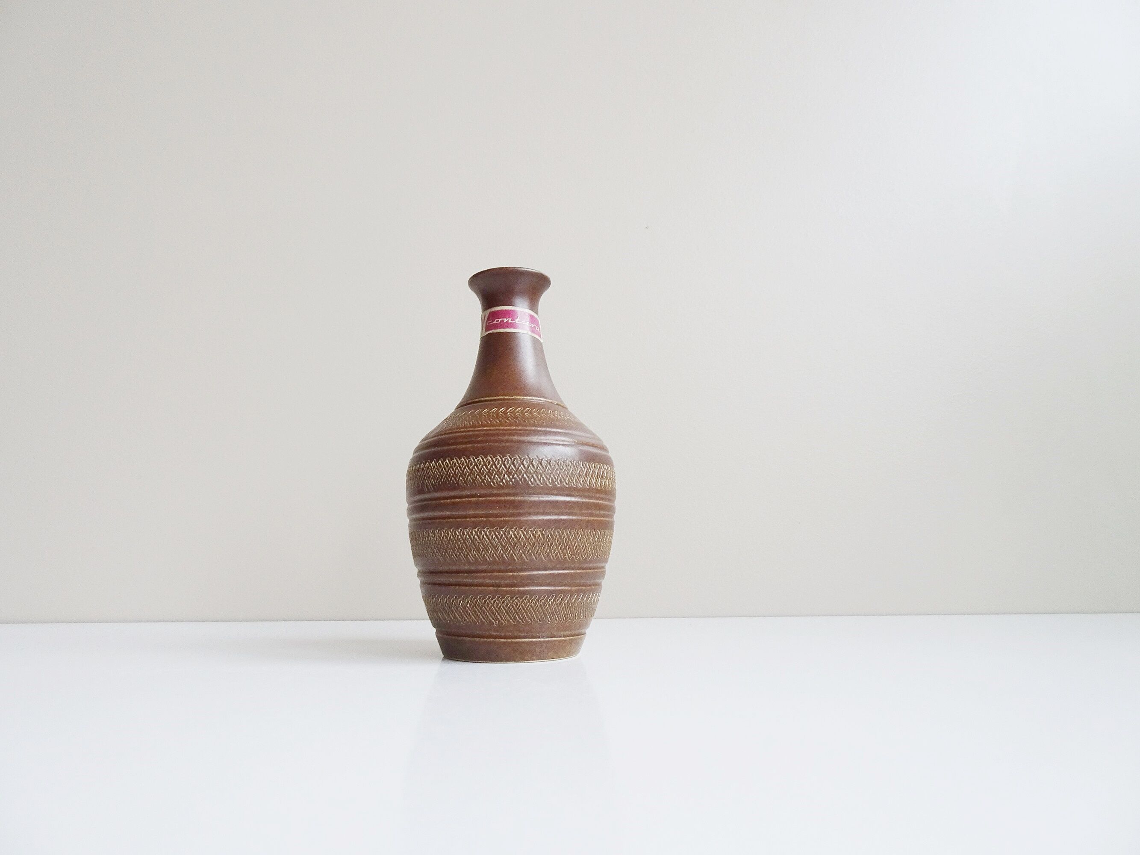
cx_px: 570
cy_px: 428
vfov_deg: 56.8
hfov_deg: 71.6
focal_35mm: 24
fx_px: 790
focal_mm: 4.1
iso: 100
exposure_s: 1/30
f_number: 3.5
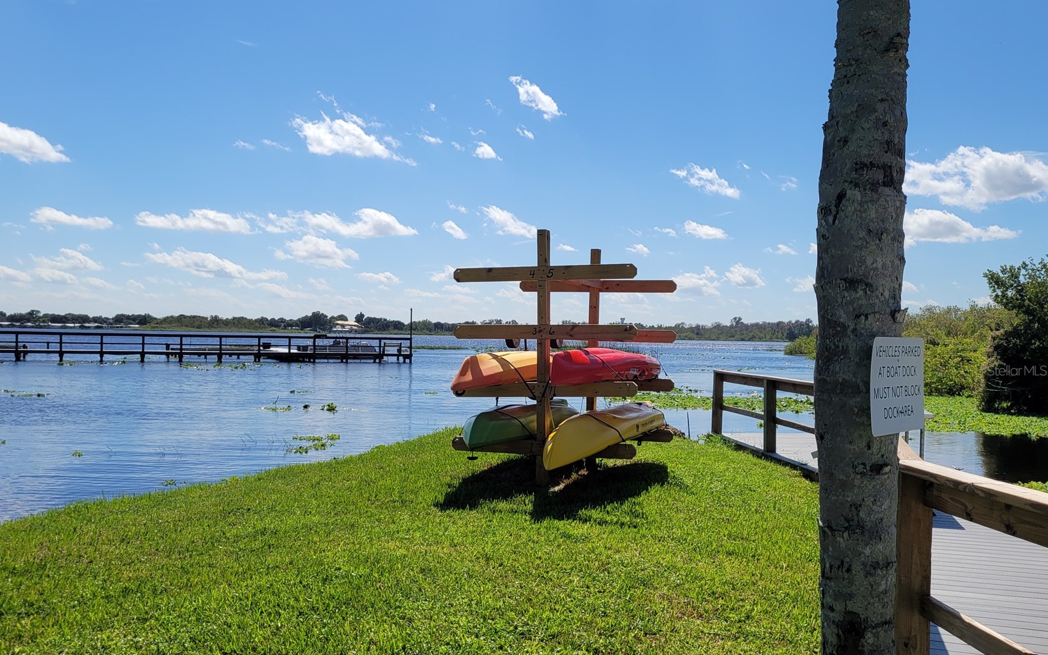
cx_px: 518
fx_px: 800
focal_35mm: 28
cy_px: 370
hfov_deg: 66.5
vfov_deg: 44.4
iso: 40
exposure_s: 1/4032
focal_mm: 5.4
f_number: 1.8
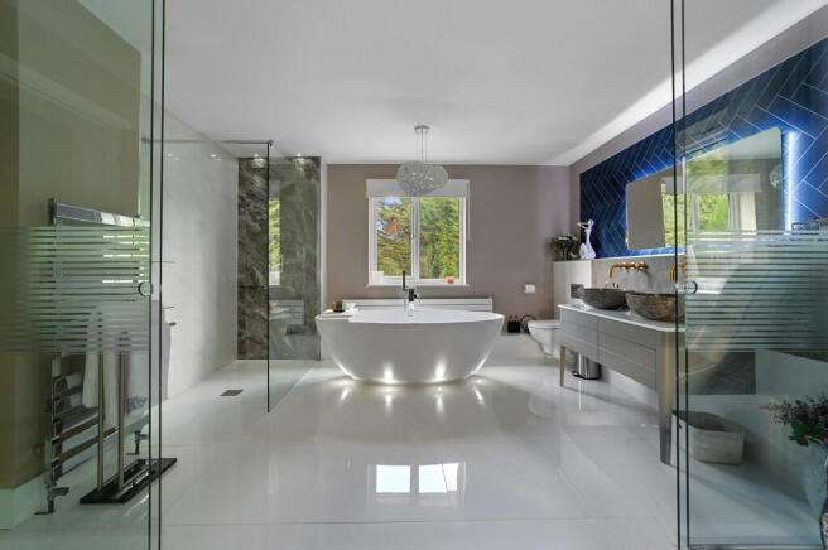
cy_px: 275
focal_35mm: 14
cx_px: 414
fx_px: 322
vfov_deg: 81.1
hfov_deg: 104.3
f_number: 8
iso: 400
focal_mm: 14
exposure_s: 1/1.67
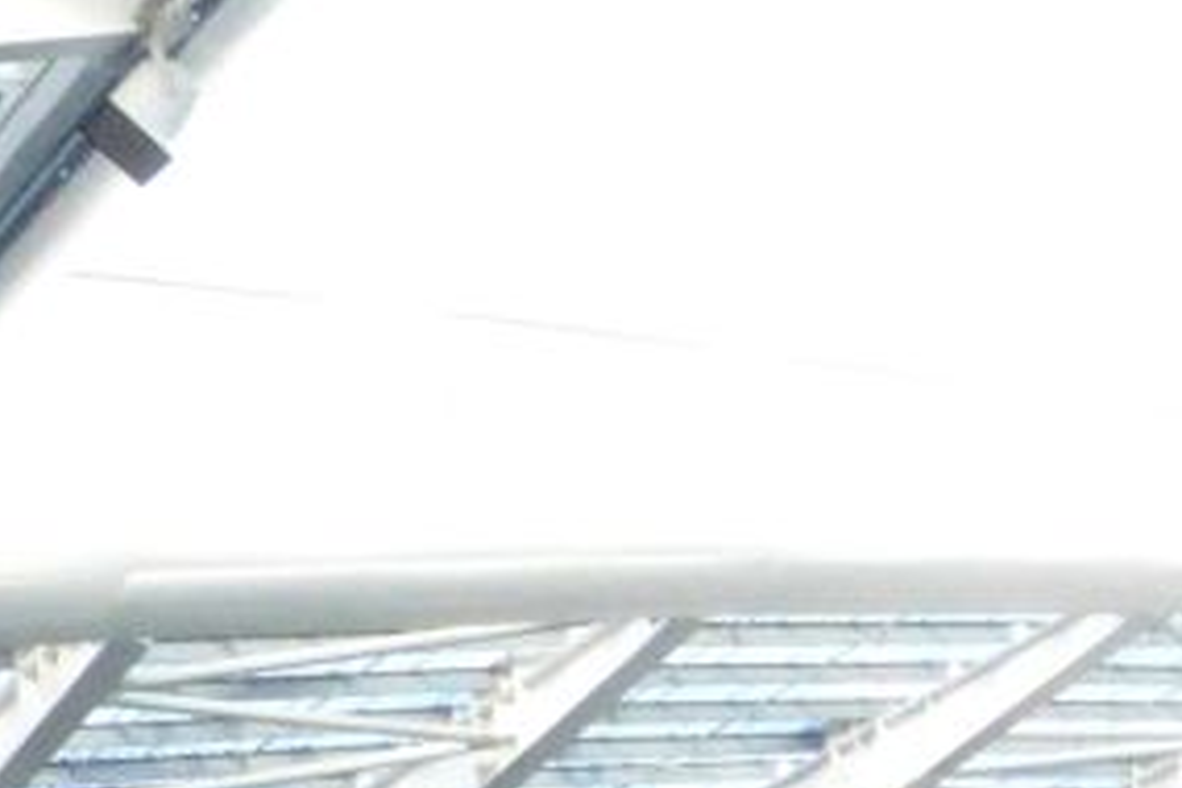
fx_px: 3447
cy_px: 1655
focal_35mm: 105
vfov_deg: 11.5
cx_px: 1219
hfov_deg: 18.9
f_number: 4.5
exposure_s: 1/1600
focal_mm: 4.3
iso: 1600
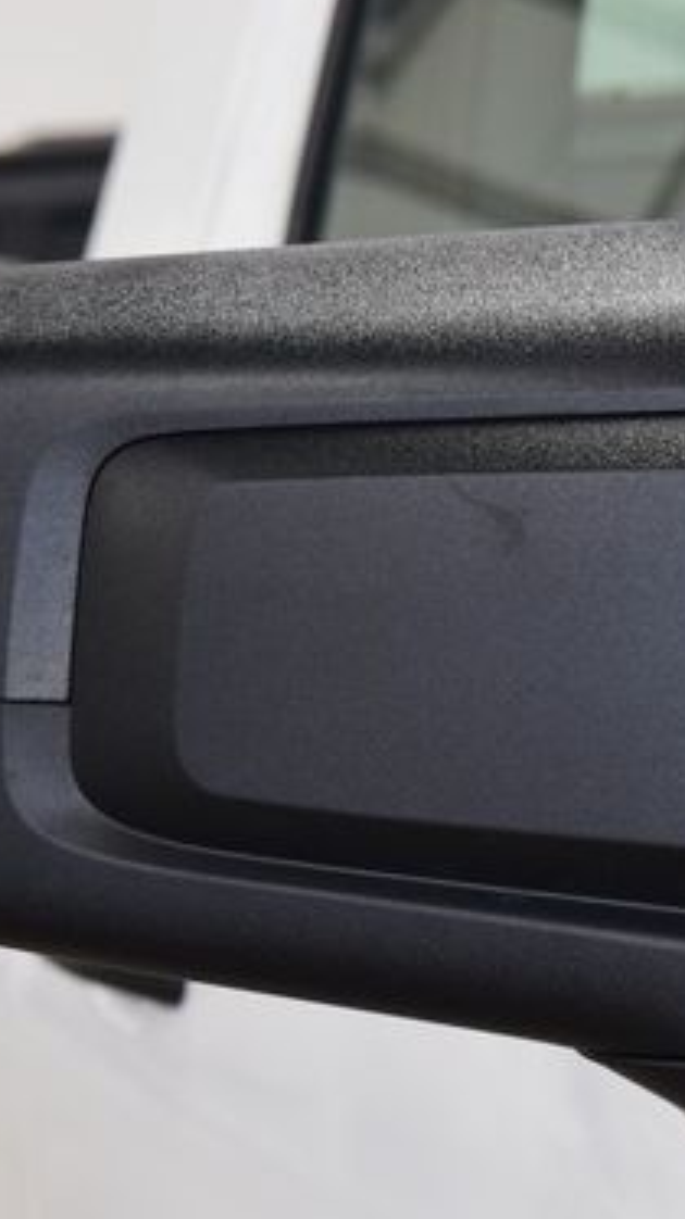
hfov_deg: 7.8
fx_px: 5044
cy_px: 670
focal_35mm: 156
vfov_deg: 13.8
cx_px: 522
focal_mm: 58
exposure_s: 1/30
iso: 1100
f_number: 7.1
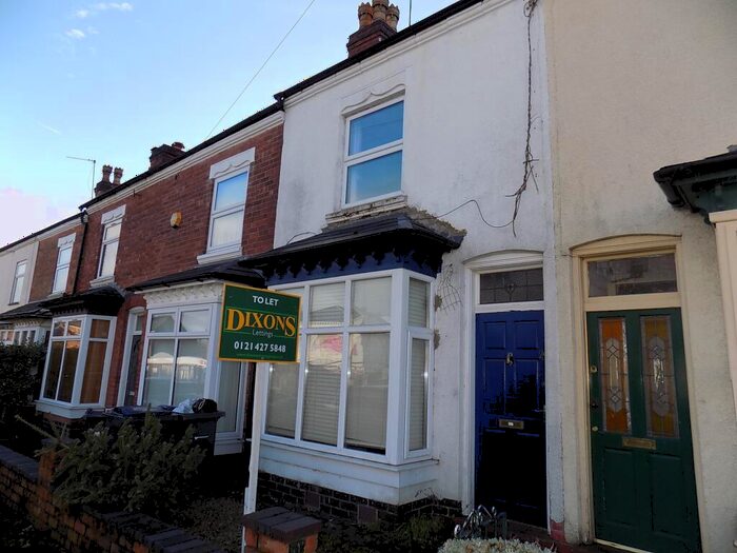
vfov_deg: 58.9
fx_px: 490
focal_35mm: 23
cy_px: 276
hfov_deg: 73.9
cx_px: 368
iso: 80
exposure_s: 1/320
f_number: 3.1
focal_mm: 4
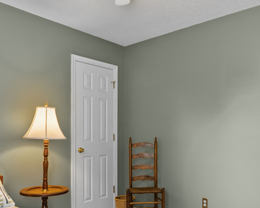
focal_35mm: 33
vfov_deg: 43.7
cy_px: 145
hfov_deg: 53.7
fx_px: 254
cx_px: 159
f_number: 7.1
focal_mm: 16
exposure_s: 1/2.5
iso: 1000
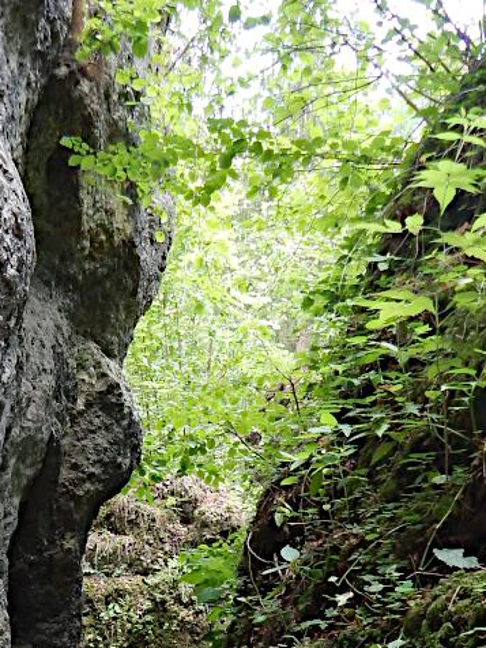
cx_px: 80
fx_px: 1086
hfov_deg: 24.7
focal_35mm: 58
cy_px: 609
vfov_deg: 31.4
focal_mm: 4
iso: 125
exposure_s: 1/50
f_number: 3
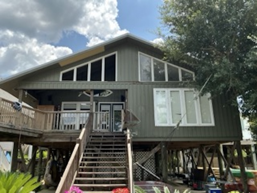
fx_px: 208
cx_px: 128
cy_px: 96
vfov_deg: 49.7
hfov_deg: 63.4
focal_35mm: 28
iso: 25
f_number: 1.8
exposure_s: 1/770
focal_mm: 3
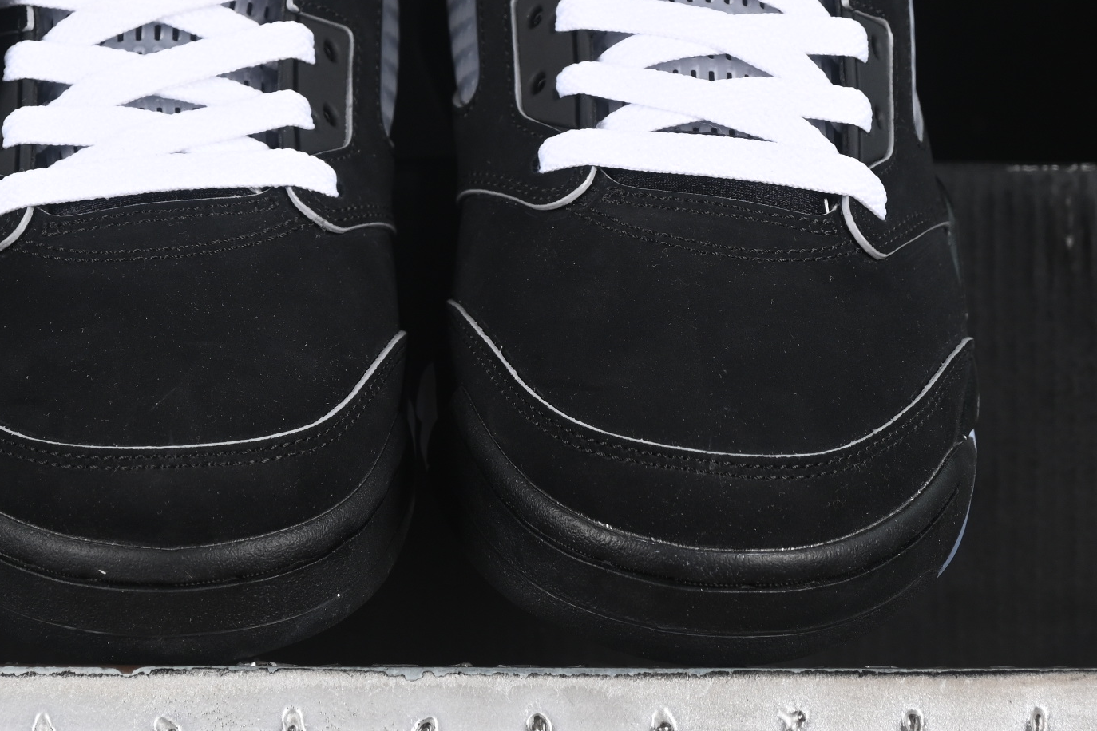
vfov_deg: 9.0
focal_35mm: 152
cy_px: 207
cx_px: 387
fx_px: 4631
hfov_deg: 13.5
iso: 160
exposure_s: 1/50
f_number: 6.3
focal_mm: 50
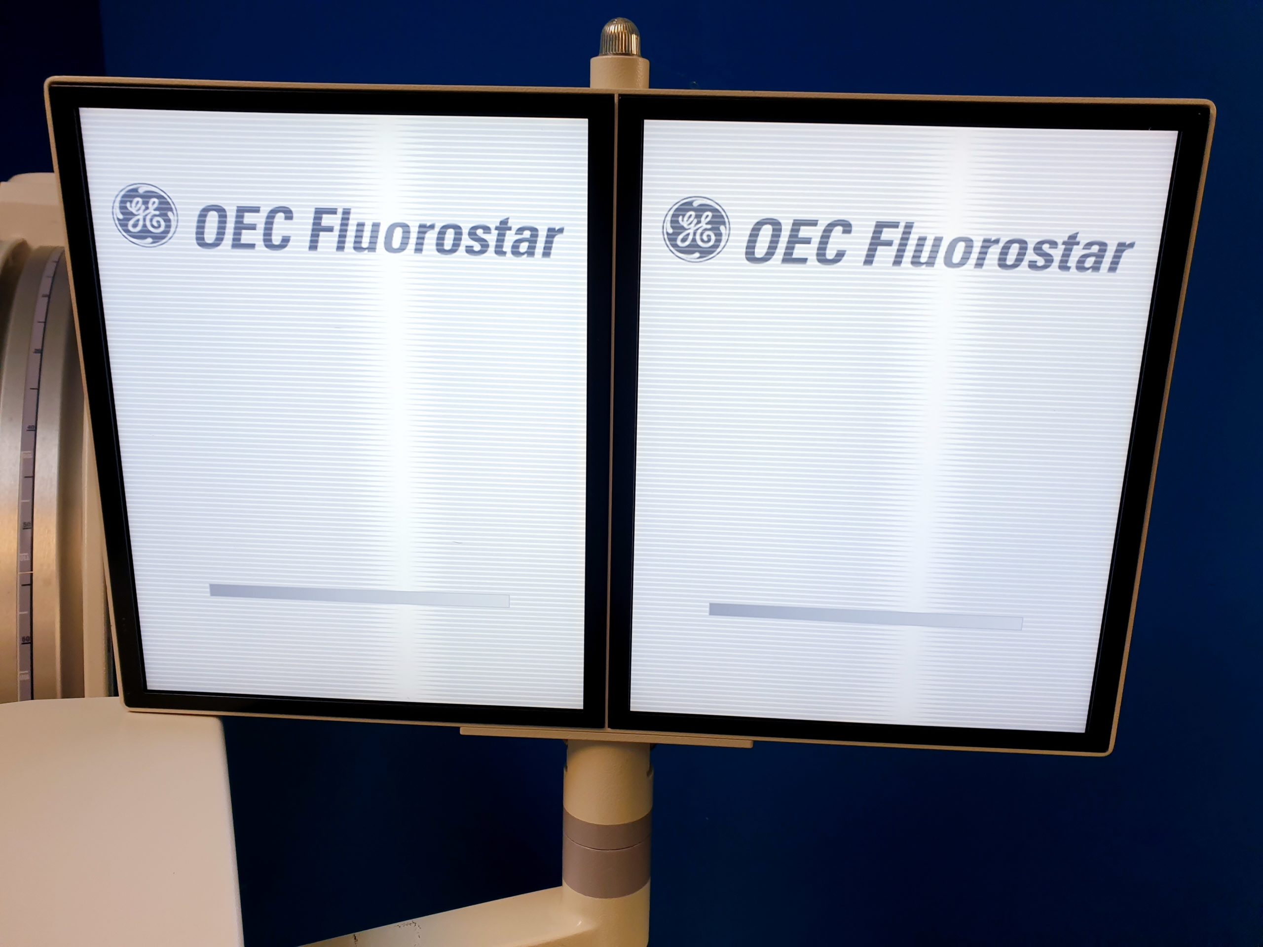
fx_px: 949
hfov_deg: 67.3
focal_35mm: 26
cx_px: 632
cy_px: 474
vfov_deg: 53.1
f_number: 2.4
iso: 50
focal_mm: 4.3
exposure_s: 1/109
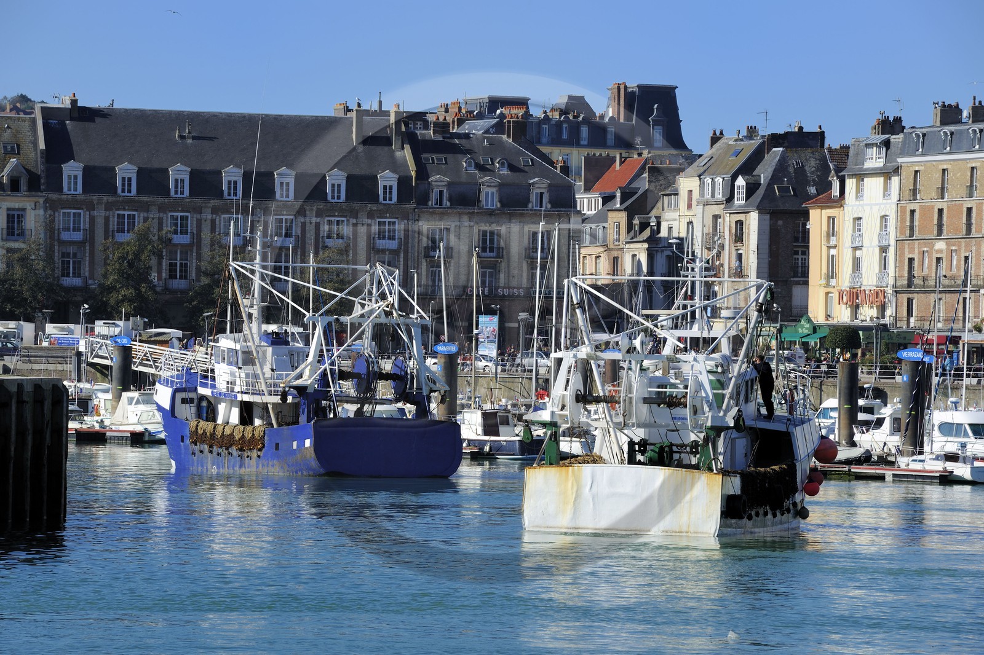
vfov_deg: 6.9
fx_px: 5465
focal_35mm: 200
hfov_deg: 10.3
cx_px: 492
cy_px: 328
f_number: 13
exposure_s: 1/200
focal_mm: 200
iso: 200
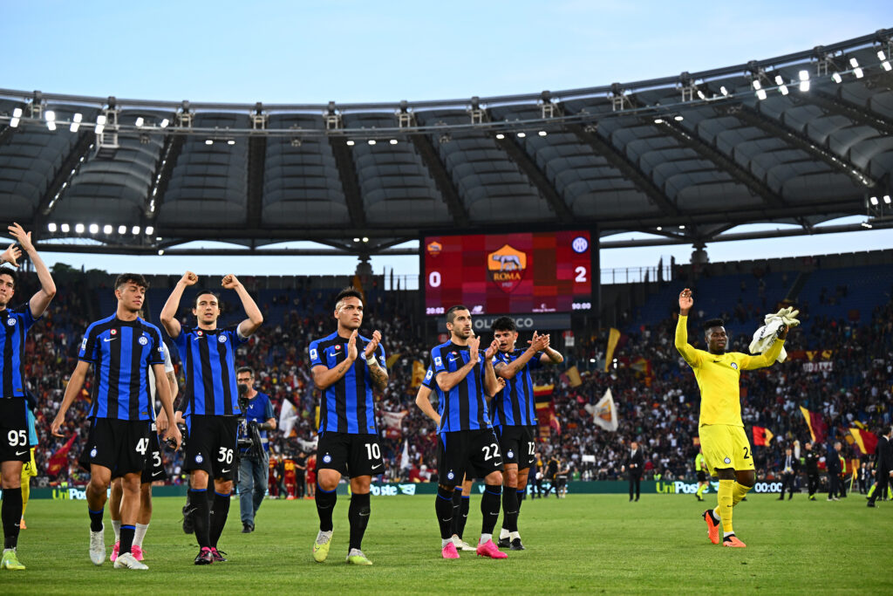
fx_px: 1737
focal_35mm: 70
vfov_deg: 19.5
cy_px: 298
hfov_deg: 28.8
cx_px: 446
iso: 1250
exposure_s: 1/1000
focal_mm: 70
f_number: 3.5
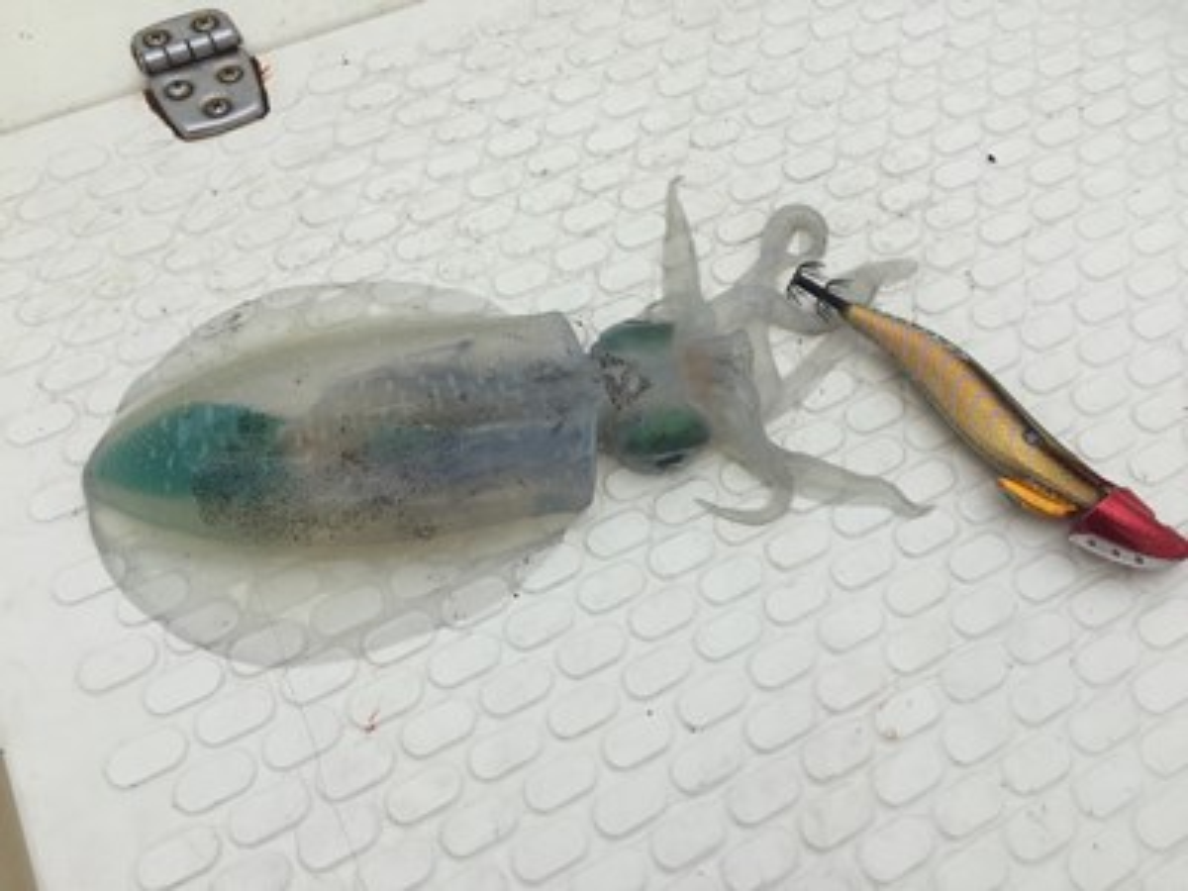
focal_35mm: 29
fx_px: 995
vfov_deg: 48.2
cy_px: 446
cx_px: 594
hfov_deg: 61.7
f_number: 2.2
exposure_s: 1/1647
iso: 32
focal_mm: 4.15
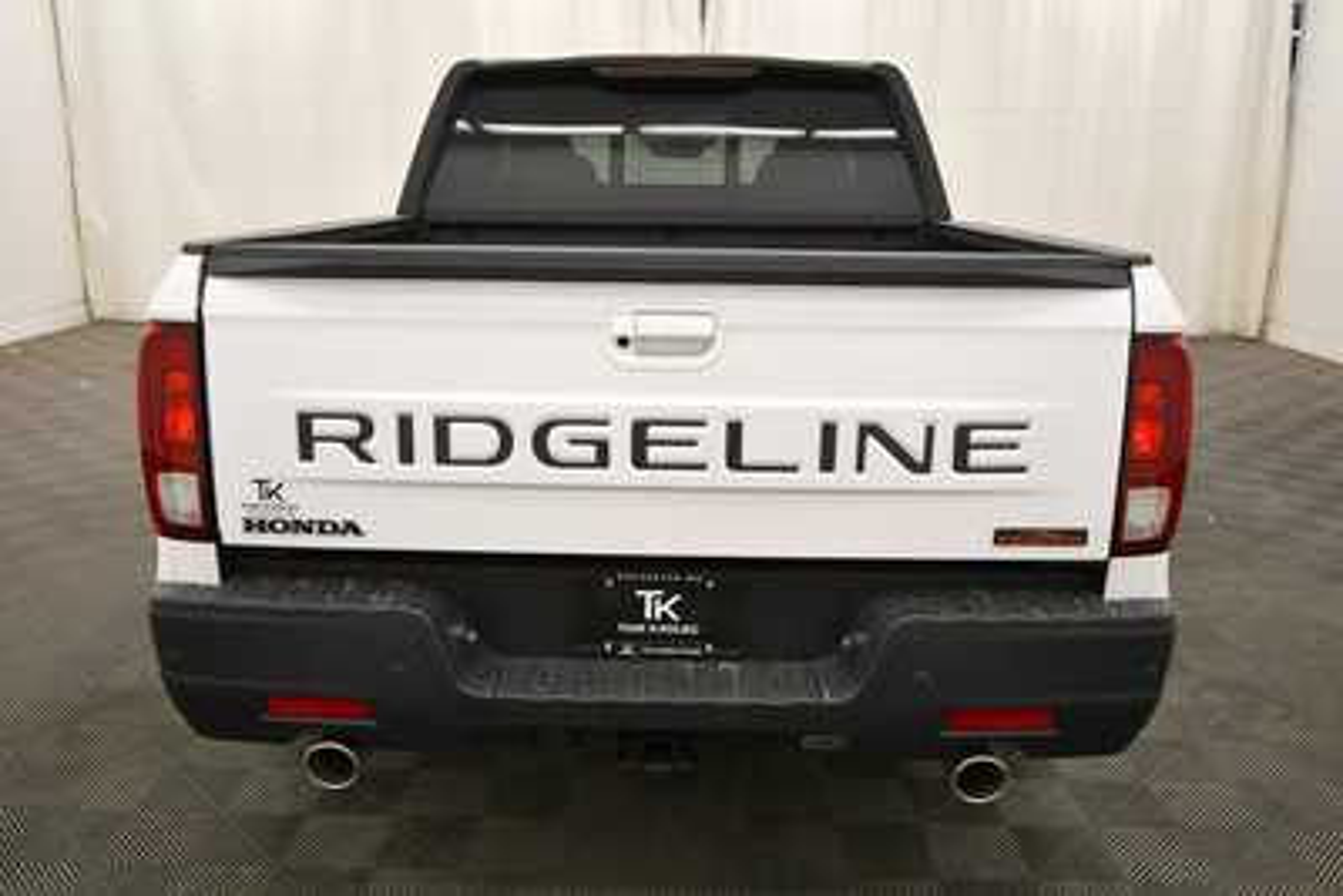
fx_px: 1120
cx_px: 672
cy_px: 448
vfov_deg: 43.6
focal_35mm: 30
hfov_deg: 61.9
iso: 800
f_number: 5.6
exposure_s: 1/200
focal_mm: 20
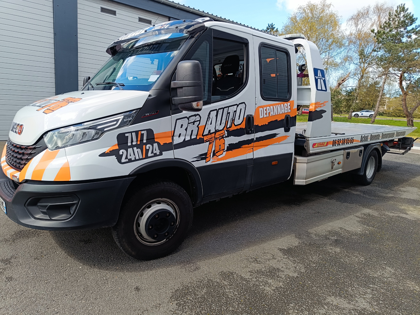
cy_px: 158
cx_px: 210
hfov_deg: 71.6
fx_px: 291
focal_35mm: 24
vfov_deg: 56.8
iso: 50
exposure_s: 1/233
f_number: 1.88
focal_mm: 5.59
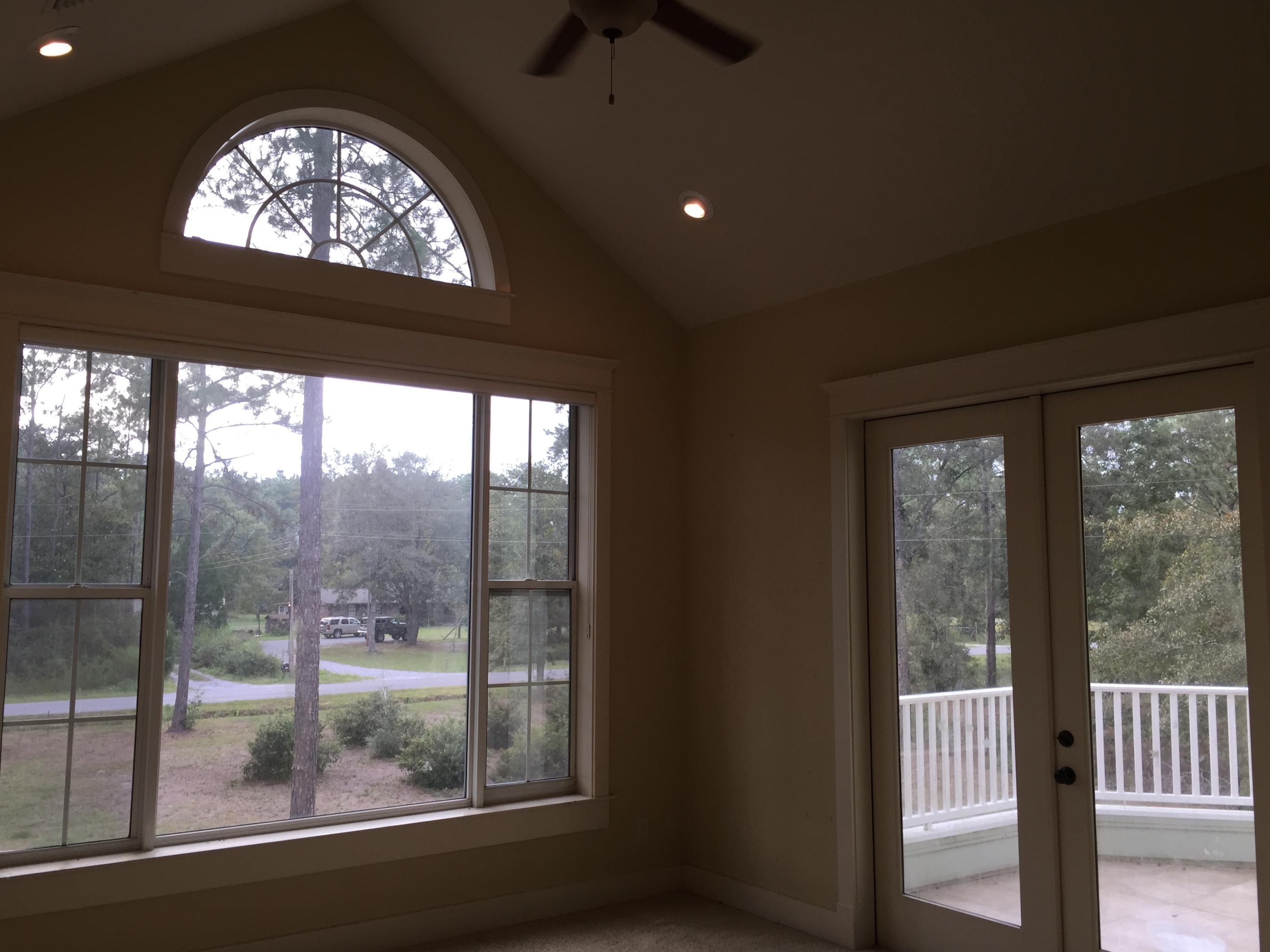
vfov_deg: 46.8
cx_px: 617
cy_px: 486
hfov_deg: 60.0
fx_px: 1101
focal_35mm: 30
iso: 32
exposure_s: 1/120
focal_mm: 4.15
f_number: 2.2
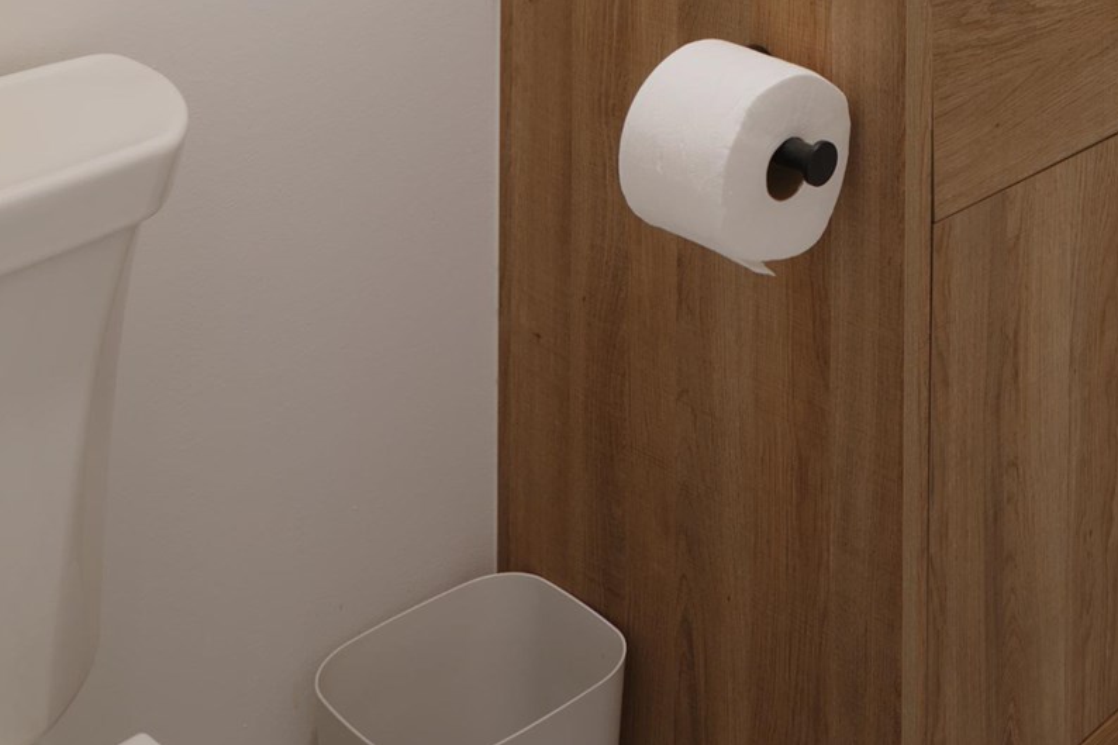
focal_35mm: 60
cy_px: -593
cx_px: 1104
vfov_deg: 18.0
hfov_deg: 31.1
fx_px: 1861
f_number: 7.1
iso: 250
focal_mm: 15.5
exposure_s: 1/4
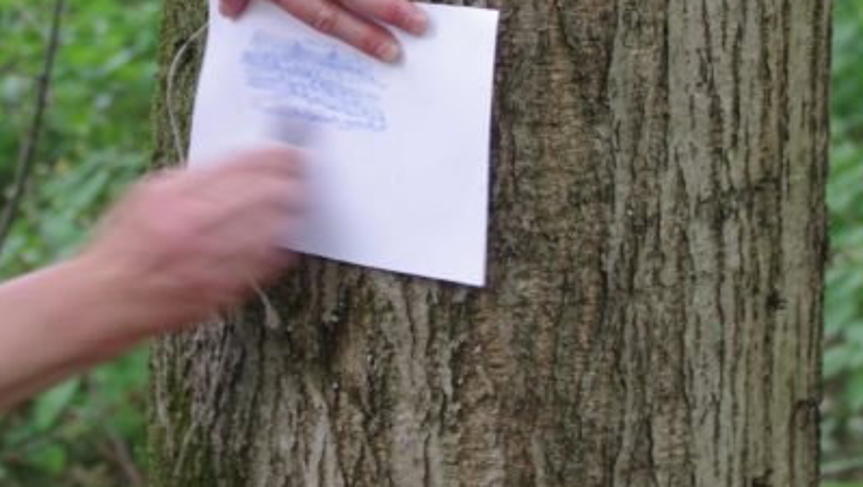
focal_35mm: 181
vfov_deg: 6.7
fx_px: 4152
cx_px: 270
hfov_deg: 11.8
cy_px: 57
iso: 400
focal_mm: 45
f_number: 4.5
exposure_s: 1/25
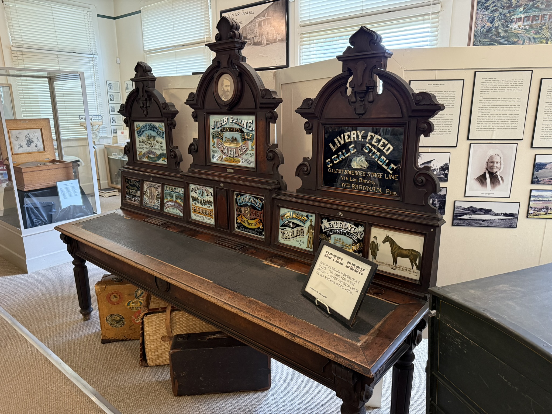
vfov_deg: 56.8
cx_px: 276
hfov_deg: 71.6
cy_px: 207
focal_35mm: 24
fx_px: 383
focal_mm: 6.76
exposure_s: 1/60
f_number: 1.78
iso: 320
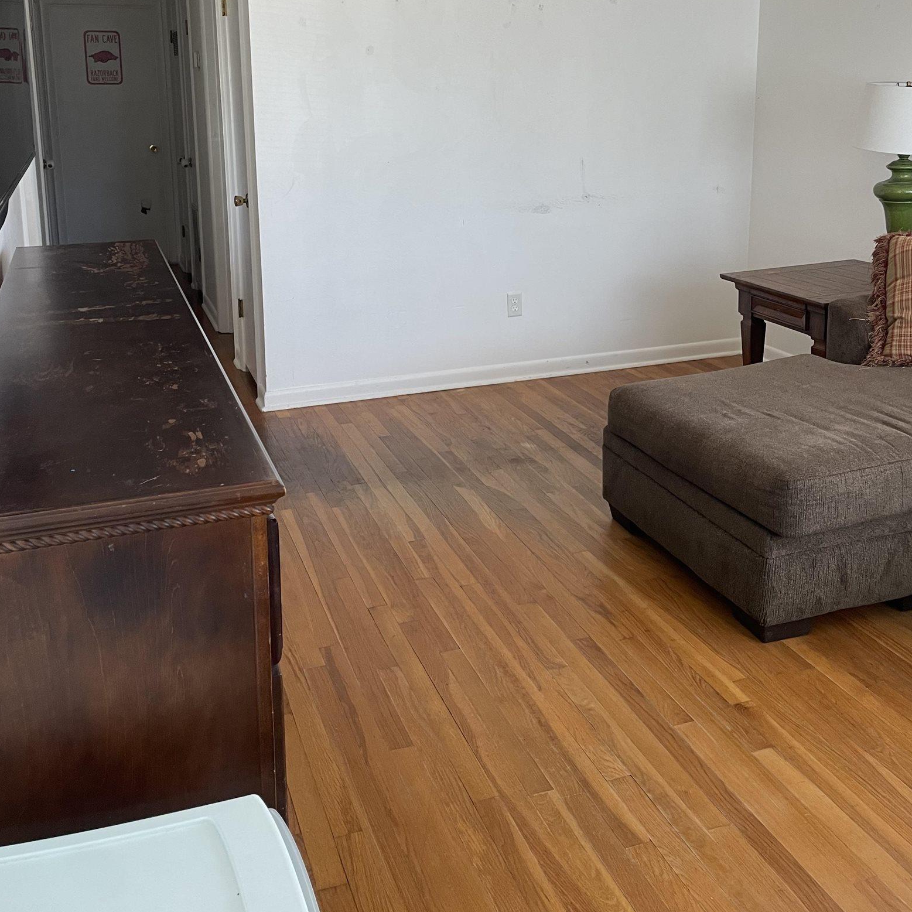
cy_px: 264
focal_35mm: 34
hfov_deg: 48.4
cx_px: 426
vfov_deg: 47.2
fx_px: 1013
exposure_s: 1/60
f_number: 1.6
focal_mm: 4.2
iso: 100
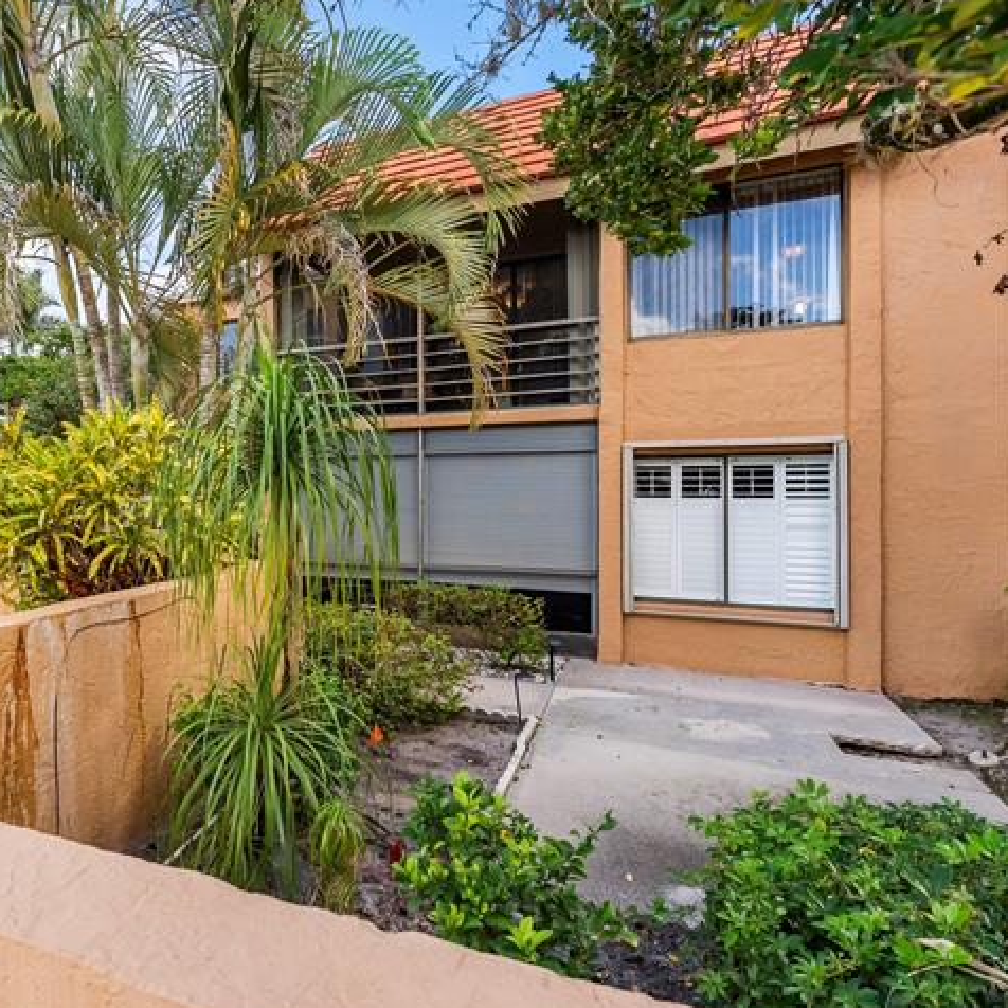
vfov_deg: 71.7
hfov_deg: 68.7
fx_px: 697
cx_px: 299
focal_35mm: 21
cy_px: 481
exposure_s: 1/1600
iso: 800
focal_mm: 14.8
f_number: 5.6
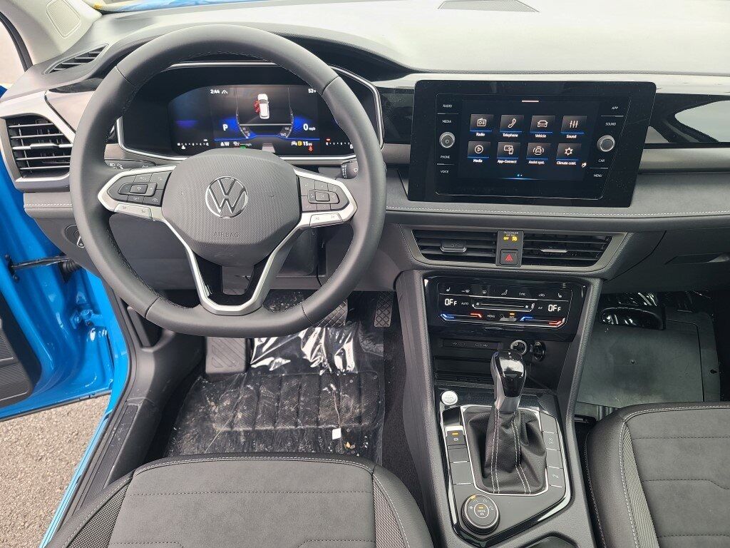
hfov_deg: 69.4
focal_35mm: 25
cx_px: 365
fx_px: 527
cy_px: 274
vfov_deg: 54.9
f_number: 1.8
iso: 100
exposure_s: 1/60
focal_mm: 7
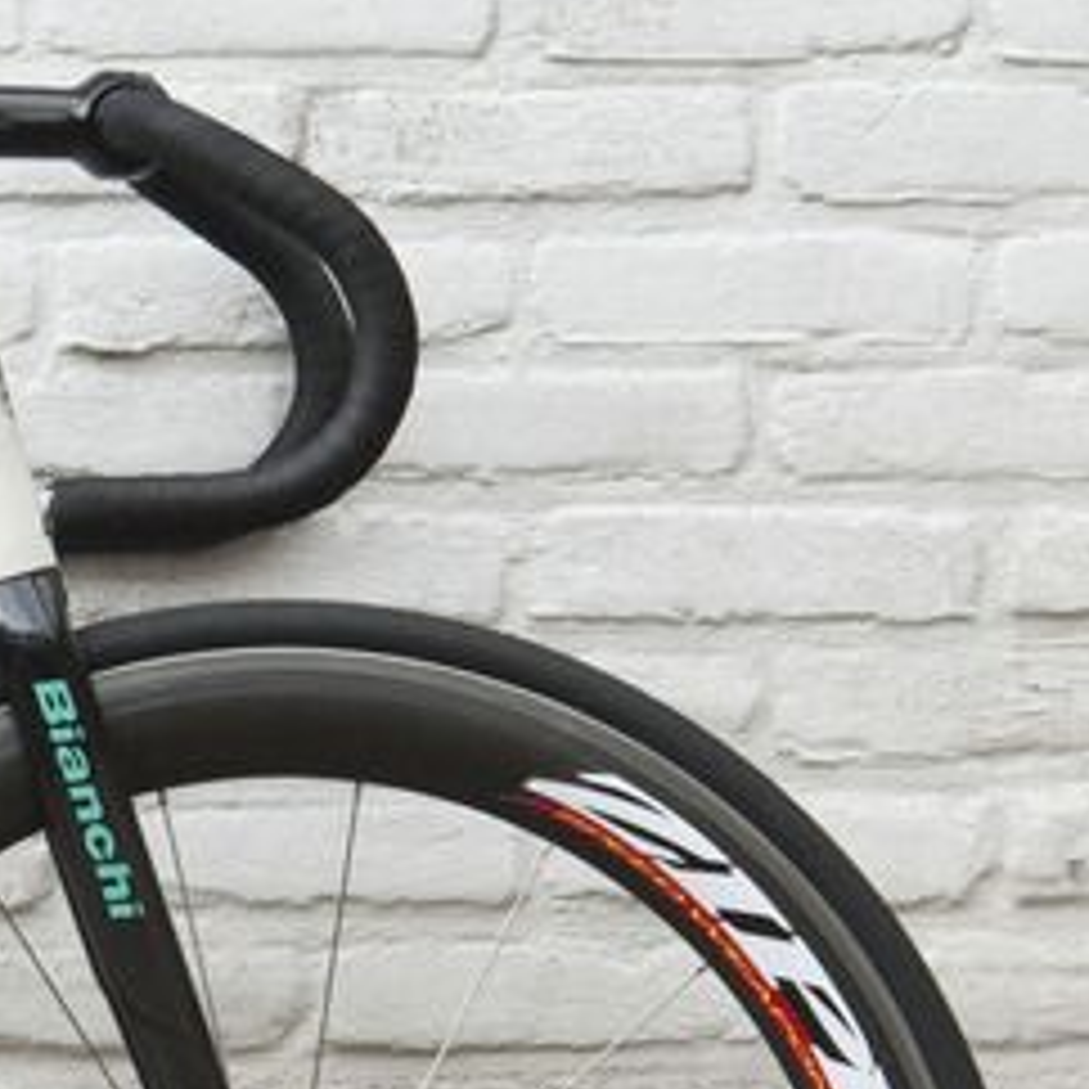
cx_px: -806
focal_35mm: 372
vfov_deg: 4.7
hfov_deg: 4.7
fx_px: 13228
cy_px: 943
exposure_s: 1/20
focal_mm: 75
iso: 100
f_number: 8
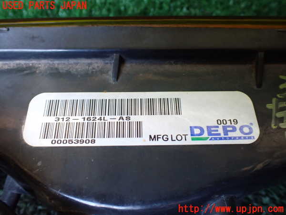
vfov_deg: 46.8
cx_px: 143
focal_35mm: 30
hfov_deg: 60.0
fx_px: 248
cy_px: 108
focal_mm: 5.4
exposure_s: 1/125
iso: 640
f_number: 2.3
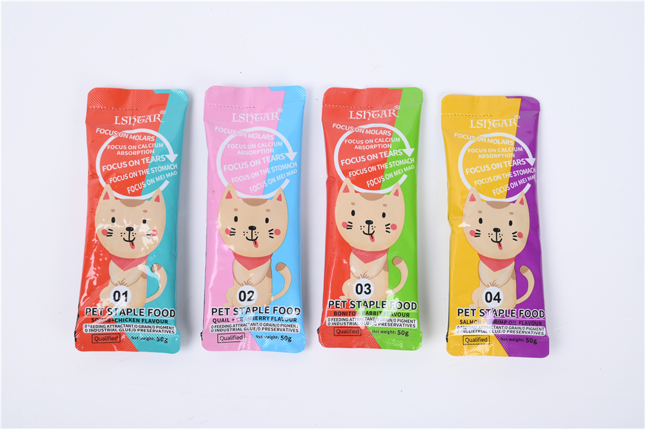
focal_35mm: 58
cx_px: 322
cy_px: 214
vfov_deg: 23.3
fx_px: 1038
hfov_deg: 34.5
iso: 125
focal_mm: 58
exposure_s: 1/125
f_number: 11
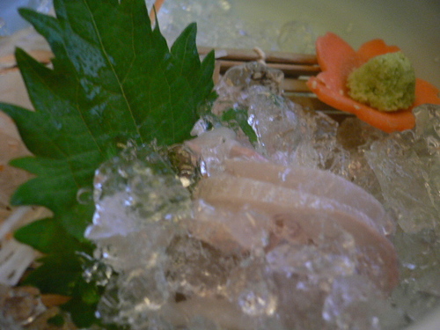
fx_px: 445
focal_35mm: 35
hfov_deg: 52.6
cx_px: 220
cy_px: 165
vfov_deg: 40.7
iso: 200
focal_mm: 5.8
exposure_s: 1/8
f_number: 2.8
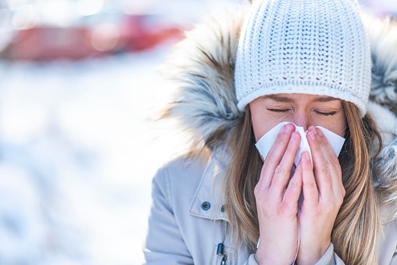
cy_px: 132
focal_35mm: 85
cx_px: 198
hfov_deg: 23.9
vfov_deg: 16.1
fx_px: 938
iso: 125
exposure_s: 1/500
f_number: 2
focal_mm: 85
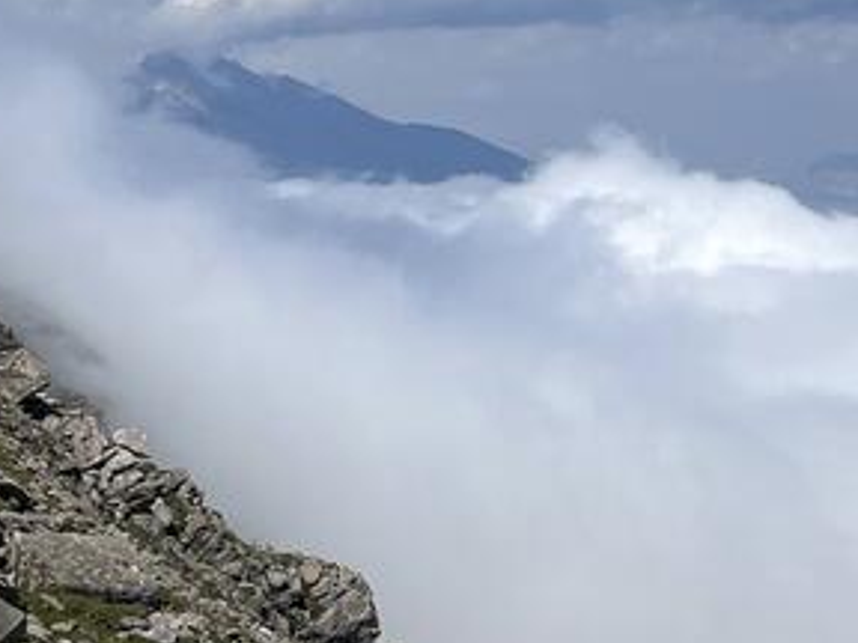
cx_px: 1013
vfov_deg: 15.9
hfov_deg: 19.9
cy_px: 332
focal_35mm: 93
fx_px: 2305
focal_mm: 4.2
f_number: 1.6
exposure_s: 1/9804
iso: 32
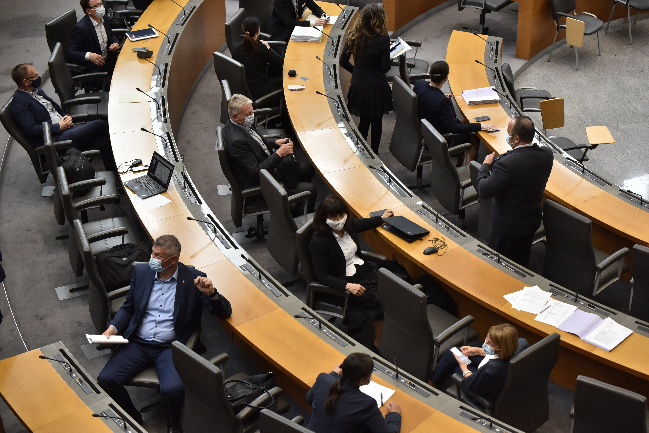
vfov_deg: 19.5
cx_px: 324
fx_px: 1262
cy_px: 216
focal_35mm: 70
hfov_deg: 28.8
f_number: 4
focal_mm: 70
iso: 1250
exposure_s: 1/400
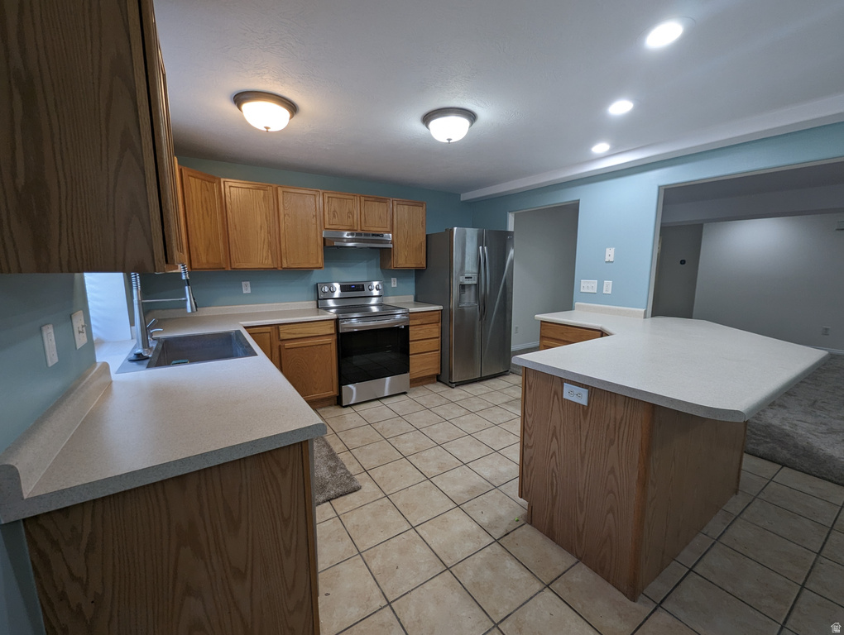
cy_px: 318
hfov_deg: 106.1
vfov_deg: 90.1
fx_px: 317
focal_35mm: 13
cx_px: 422
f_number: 2.2
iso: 62
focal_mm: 1.95
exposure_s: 1/40
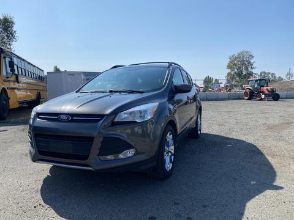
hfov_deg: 67.3
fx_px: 221
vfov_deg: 53.1
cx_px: 147
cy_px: 110
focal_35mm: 26
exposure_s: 1/4115
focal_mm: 4.25
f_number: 1.8
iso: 32
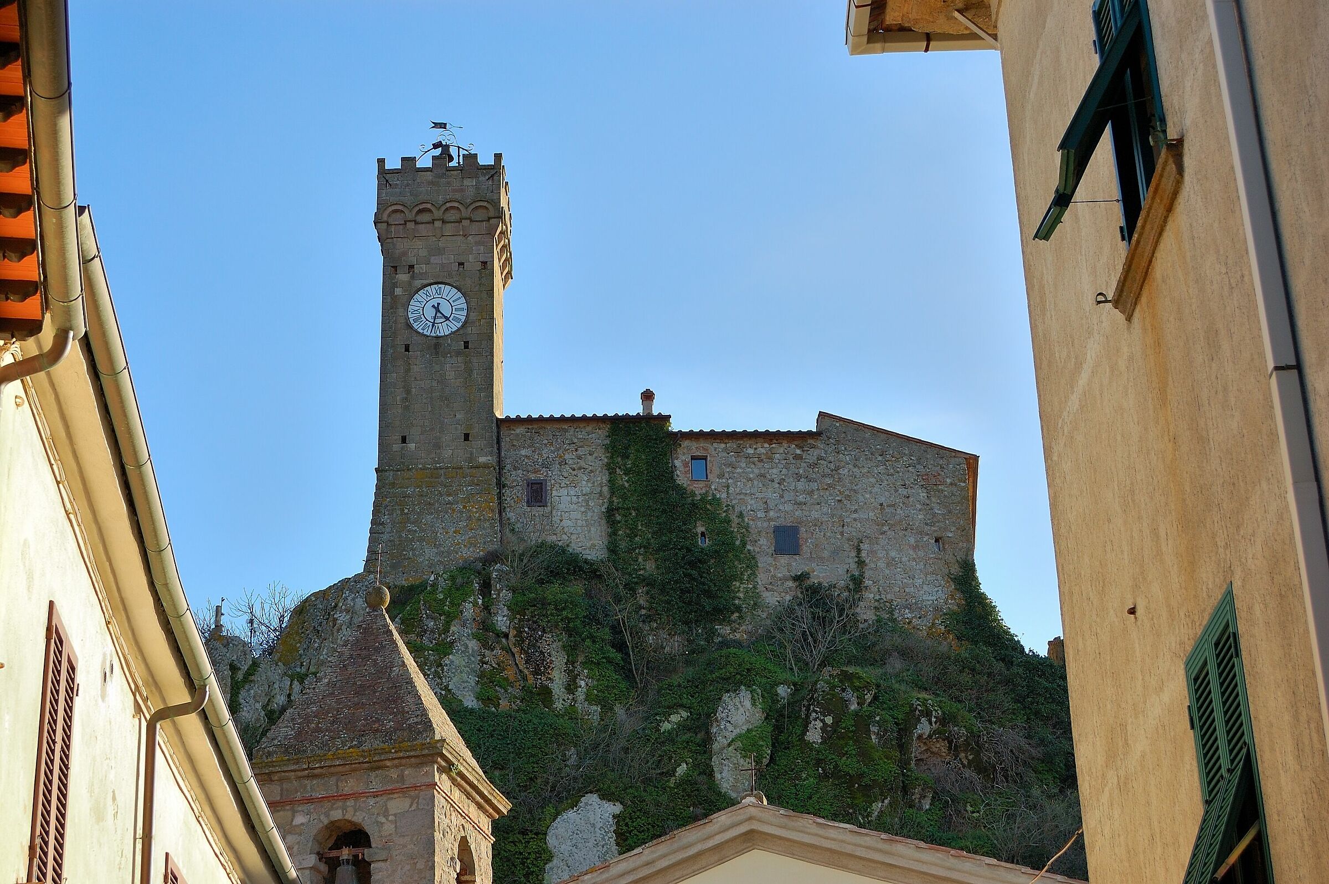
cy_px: 442
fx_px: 2324
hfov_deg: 31.9
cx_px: 664
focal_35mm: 63
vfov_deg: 21.5
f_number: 7.1
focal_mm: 42
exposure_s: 1/160
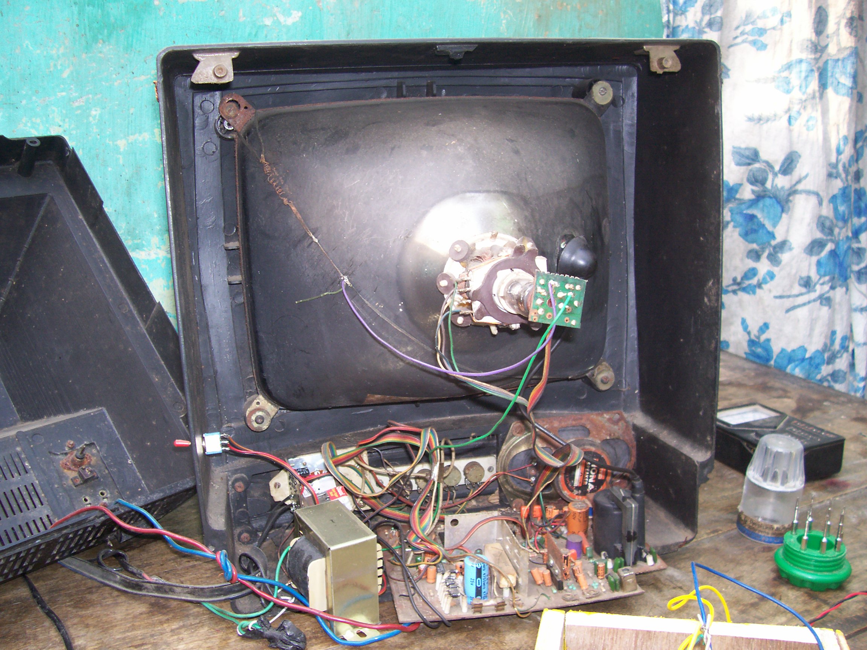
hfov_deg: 54.0
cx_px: 434
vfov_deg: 41.8
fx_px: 852
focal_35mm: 34
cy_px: 325
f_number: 2.7
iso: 80
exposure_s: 1/64
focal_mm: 5.6
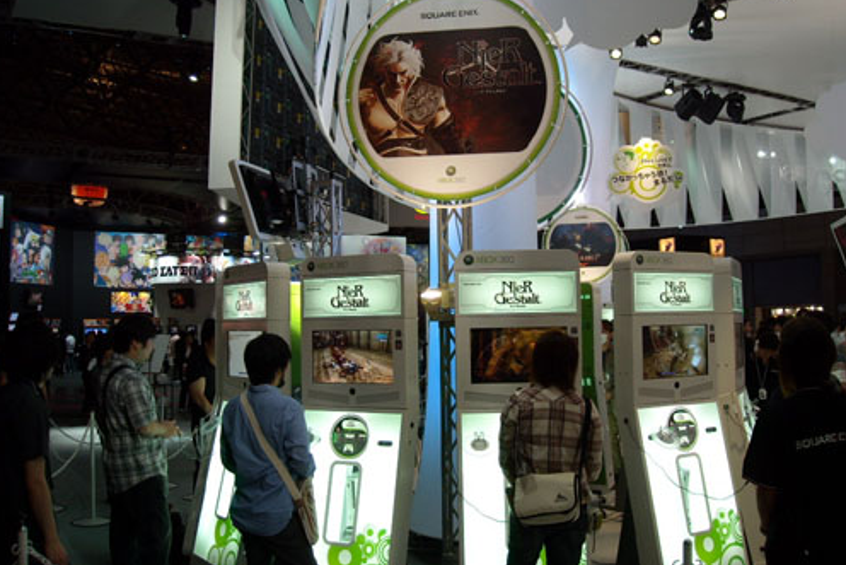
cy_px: 244
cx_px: 421
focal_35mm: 37
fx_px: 870
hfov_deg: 51.9
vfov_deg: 35.9
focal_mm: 5.7
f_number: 2.8
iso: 64
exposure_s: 1/30
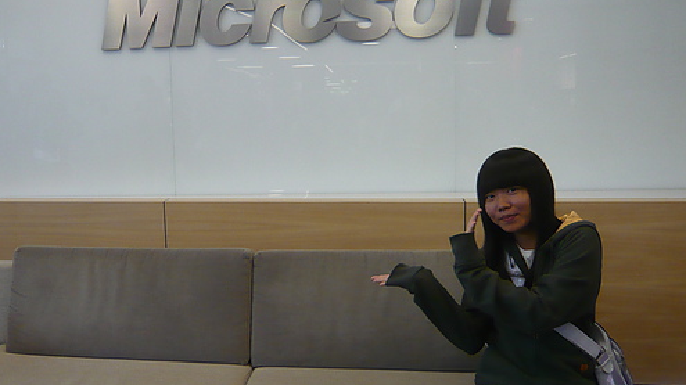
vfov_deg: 31.9
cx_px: 283
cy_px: 183
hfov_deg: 53.7
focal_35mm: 37
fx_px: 673
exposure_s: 1/30
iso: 200
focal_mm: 4.6
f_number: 2.8
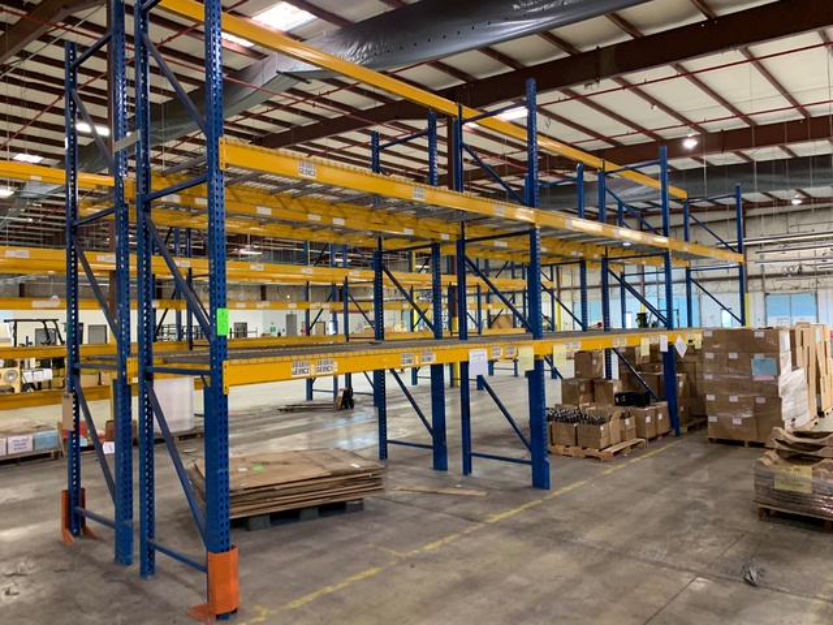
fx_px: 626
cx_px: 416
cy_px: 312
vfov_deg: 53.1
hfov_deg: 67.3
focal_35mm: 26
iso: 250
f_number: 1.8
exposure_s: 1/40
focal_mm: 4.25
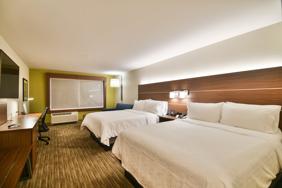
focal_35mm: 16
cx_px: 141
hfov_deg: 96.7
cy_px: 94
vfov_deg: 73.8
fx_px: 125
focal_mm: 16
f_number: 2.8
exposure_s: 1/25
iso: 100
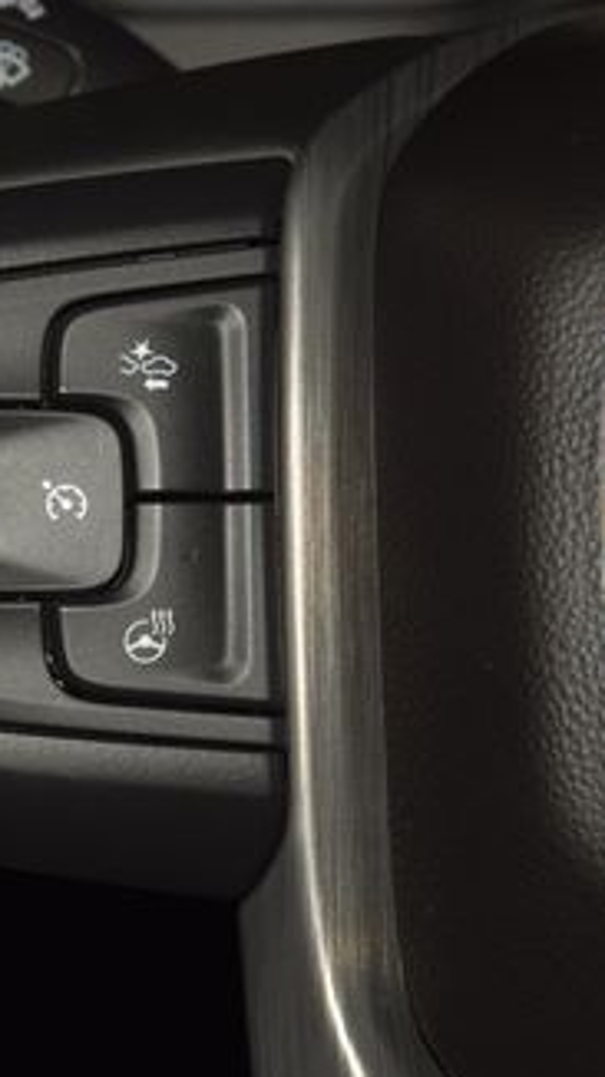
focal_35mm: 216
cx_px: -89
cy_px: 481
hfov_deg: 5.6
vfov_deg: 10.0
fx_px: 6170
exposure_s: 1/125
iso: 100
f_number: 8
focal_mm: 70
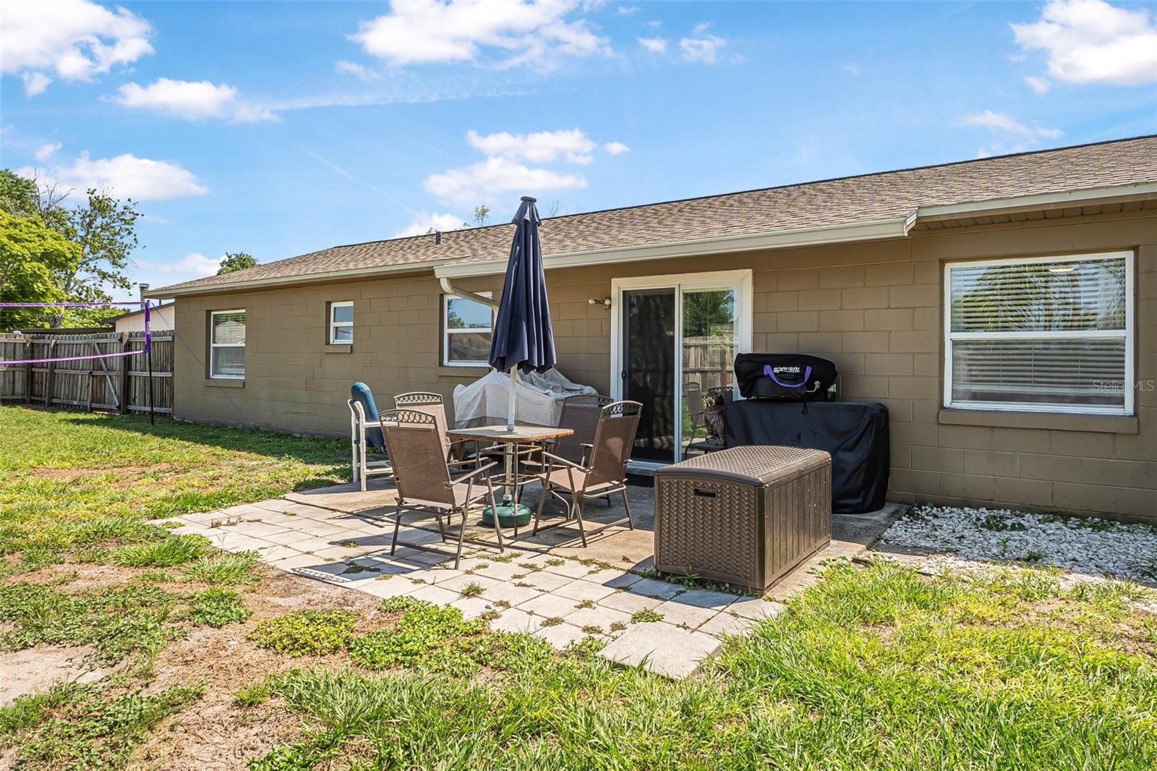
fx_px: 739
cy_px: 386
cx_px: 578
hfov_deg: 76.1
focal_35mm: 23
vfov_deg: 55.1
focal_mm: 15.5
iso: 100
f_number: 10
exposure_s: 1/160
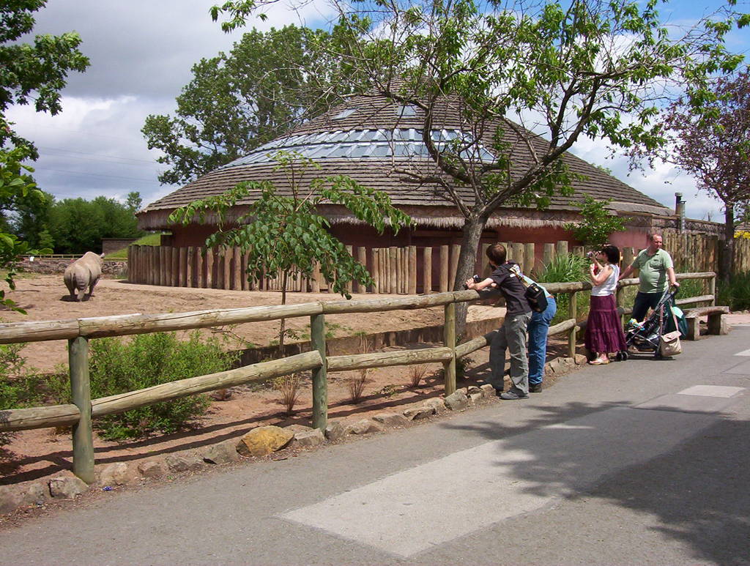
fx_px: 934
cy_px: 283
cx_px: 375
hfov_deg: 43.8
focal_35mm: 43
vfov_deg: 33.7
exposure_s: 1/914
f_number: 5.17
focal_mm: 5.77
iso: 100
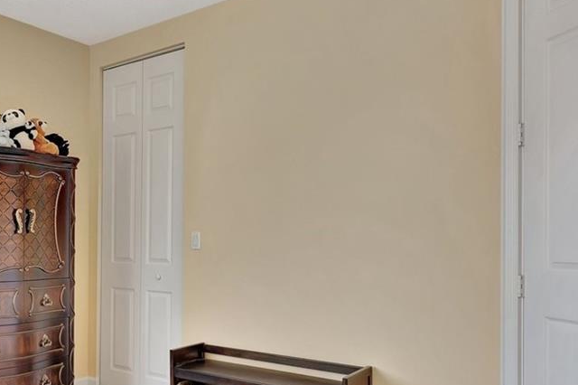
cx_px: 73
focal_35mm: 35
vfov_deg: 37.6
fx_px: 562
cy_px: 244
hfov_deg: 49.4
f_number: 8
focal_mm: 14
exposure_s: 1/3.33
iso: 500
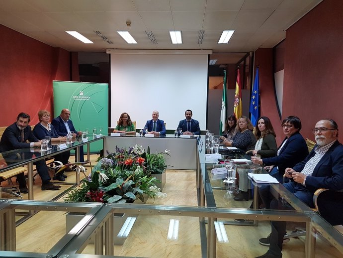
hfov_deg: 67.3
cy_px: 129
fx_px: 258
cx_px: 172
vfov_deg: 53.1
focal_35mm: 26
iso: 200
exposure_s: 1/50
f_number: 1.7
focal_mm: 4.2
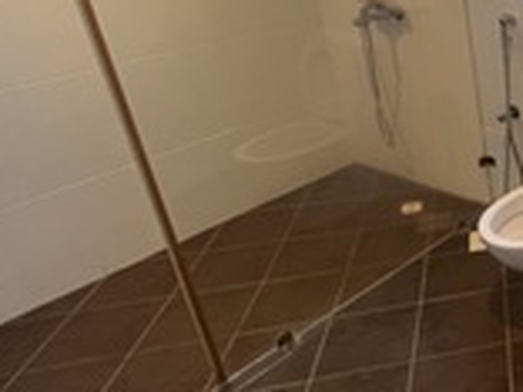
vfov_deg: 37.0
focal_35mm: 38
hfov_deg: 35.4
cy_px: 109
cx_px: 662
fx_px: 574
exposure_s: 1/100
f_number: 1.8
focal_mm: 1.57
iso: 160
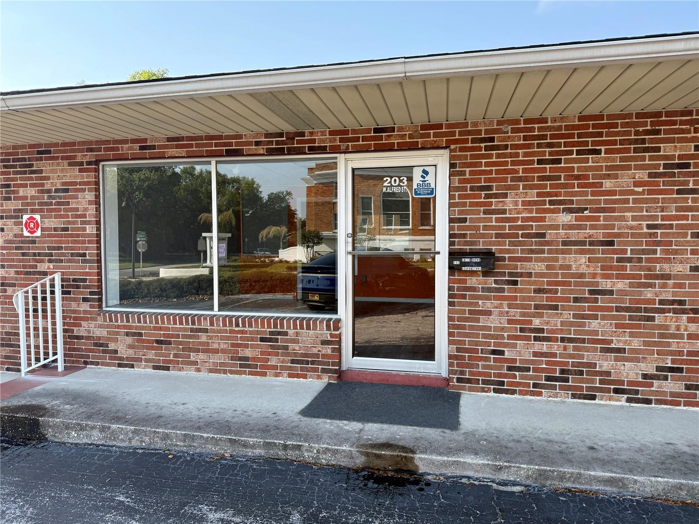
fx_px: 485
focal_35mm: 24
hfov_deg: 71.6
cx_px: 350
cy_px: 262
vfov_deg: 56.8
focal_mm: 6.76
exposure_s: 1/1211
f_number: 1.78
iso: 100
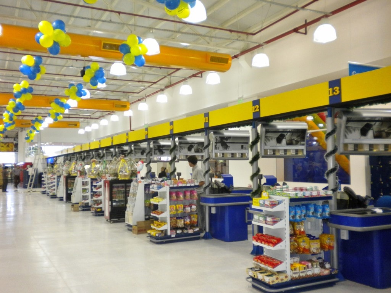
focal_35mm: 35
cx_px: 196
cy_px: 146
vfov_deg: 40.7
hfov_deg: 52.6
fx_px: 395
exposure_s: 1/119
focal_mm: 6.3
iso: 246
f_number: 3.1
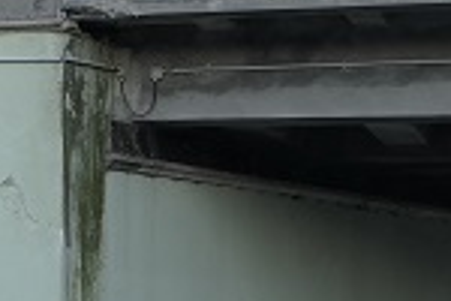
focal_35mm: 219
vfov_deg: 6.3
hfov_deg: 8.7
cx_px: -528
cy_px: 181
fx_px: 2743
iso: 125
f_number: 2.8
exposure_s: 1/200
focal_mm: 18.3
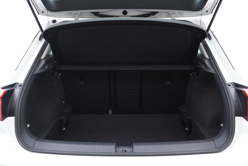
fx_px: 248
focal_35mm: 36
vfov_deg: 36.9
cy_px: 83
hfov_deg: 53.1
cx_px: 124
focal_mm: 24
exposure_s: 1/40
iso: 250
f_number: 2.8
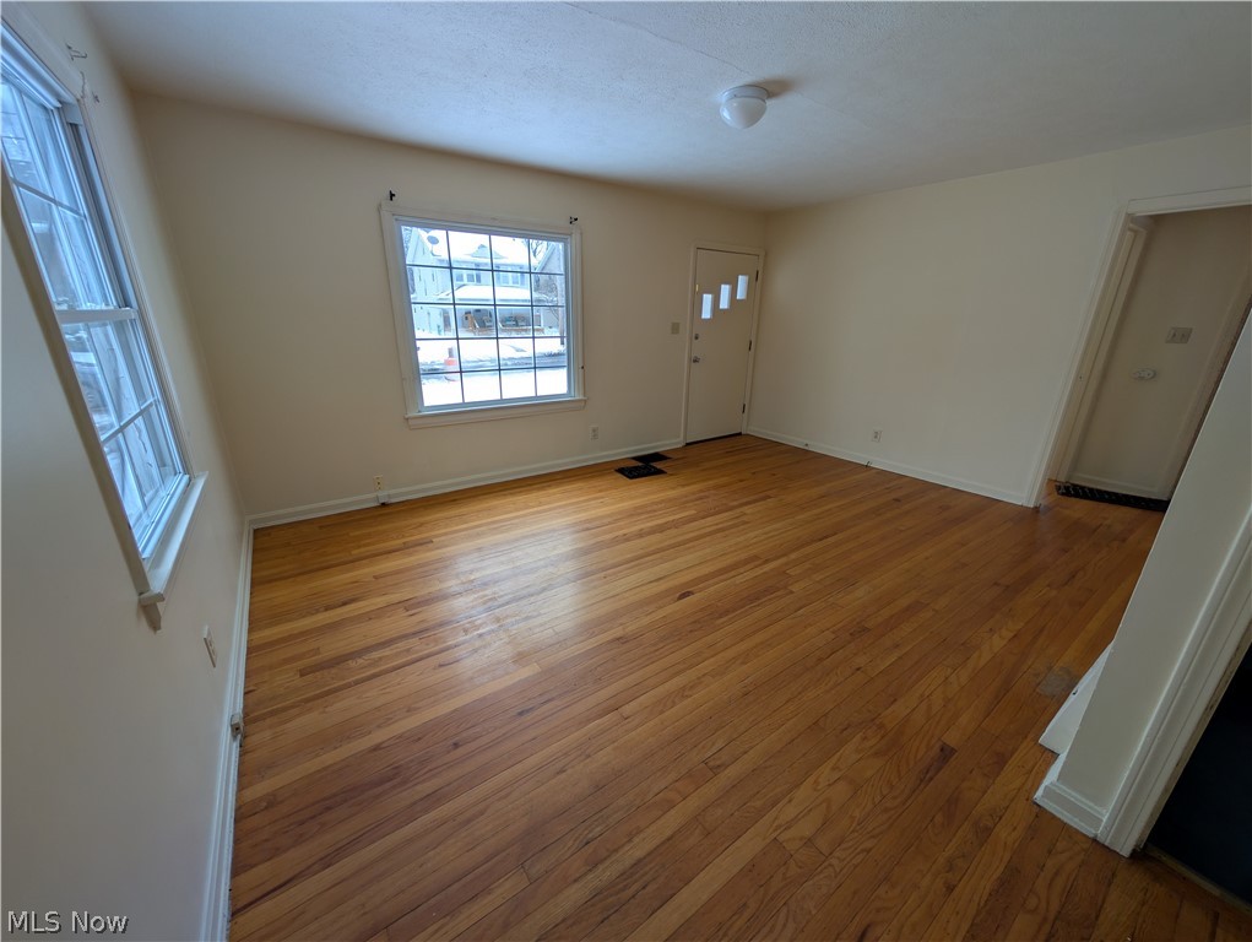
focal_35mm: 12
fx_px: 434
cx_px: 626
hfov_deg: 110.5
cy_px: 471
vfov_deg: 94.6
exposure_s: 1/414
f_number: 1.7
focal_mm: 2.02
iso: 56
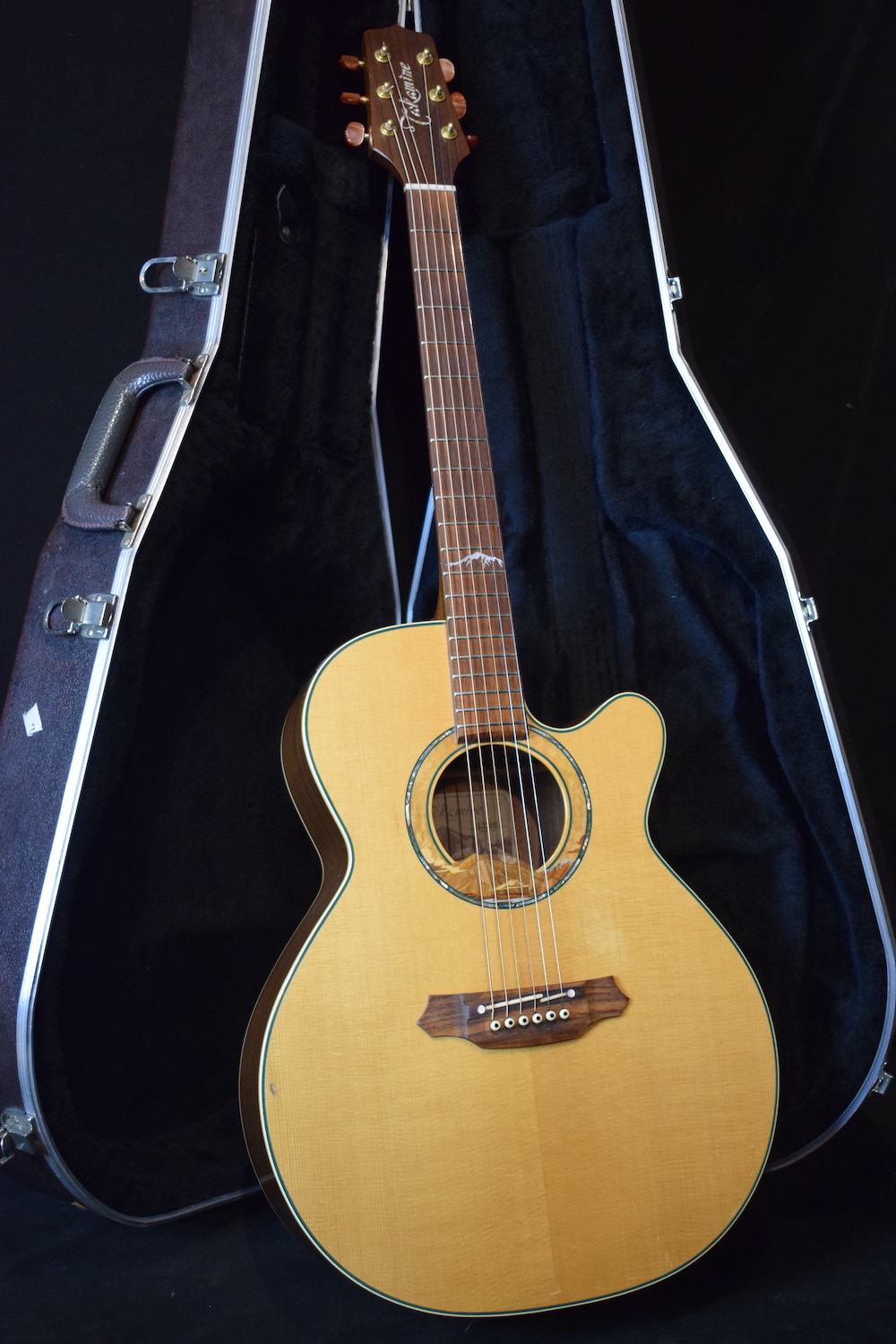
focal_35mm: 45
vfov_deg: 43.6
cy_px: 672
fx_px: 1680
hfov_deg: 29.9
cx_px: 448
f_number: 4.2
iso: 2500
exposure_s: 1/60
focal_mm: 30
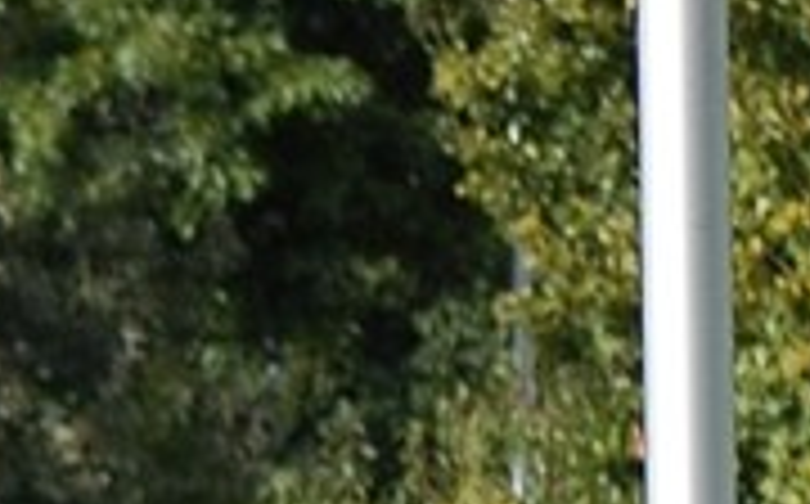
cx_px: -1220
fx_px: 13802
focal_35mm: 626
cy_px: 1433
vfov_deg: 2.1
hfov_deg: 3.3
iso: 250
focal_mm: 72
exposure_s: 1/1000
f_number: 4.2
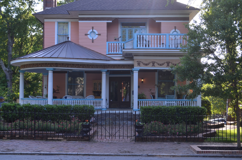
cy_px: 80
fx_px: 342
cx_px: 121
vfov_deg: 26.4
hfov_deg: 39.0
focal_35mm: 51
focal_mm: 34
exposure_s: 1/125
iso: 200
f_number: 5.6
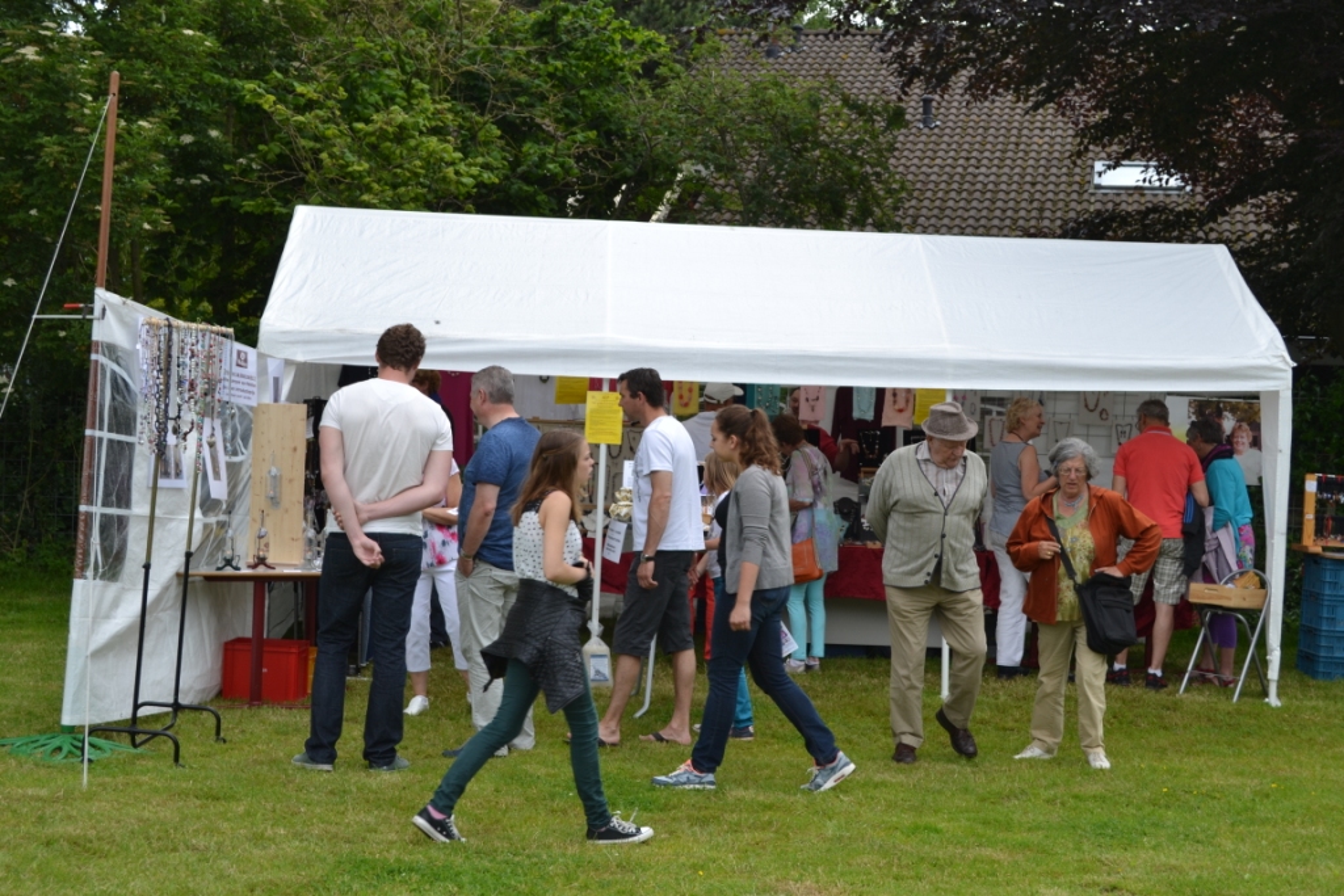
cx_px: 672
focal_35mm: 54
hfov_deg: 36.9
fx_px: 2016
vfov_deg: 25.1
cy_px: 448
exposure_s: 1/160
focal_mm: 36
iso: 100
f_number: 6.3
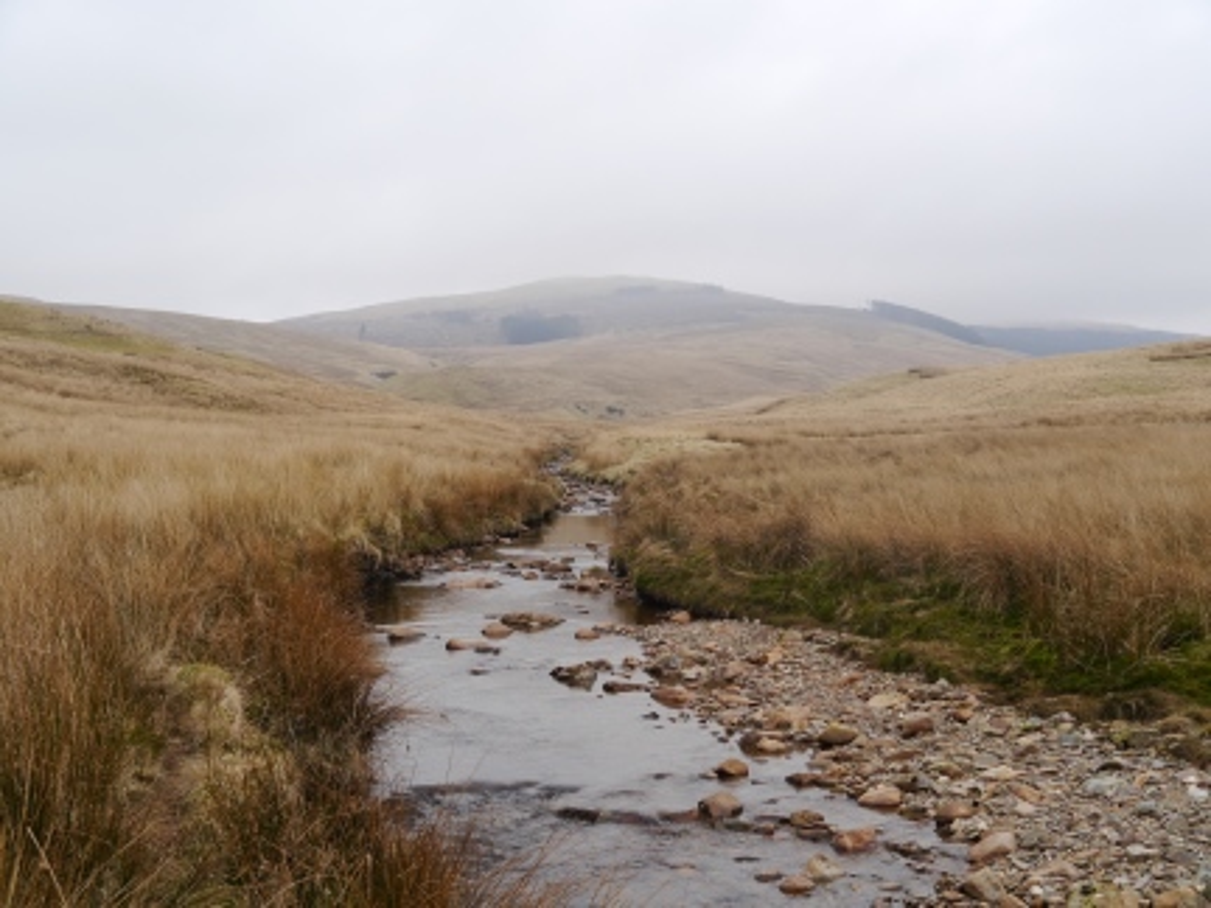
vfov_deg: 31.5
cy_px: 454
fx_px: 1609
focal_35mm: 46
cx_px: 606
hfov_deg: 41.2
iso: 160
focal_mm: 23
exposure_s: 1/200
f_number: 6.3
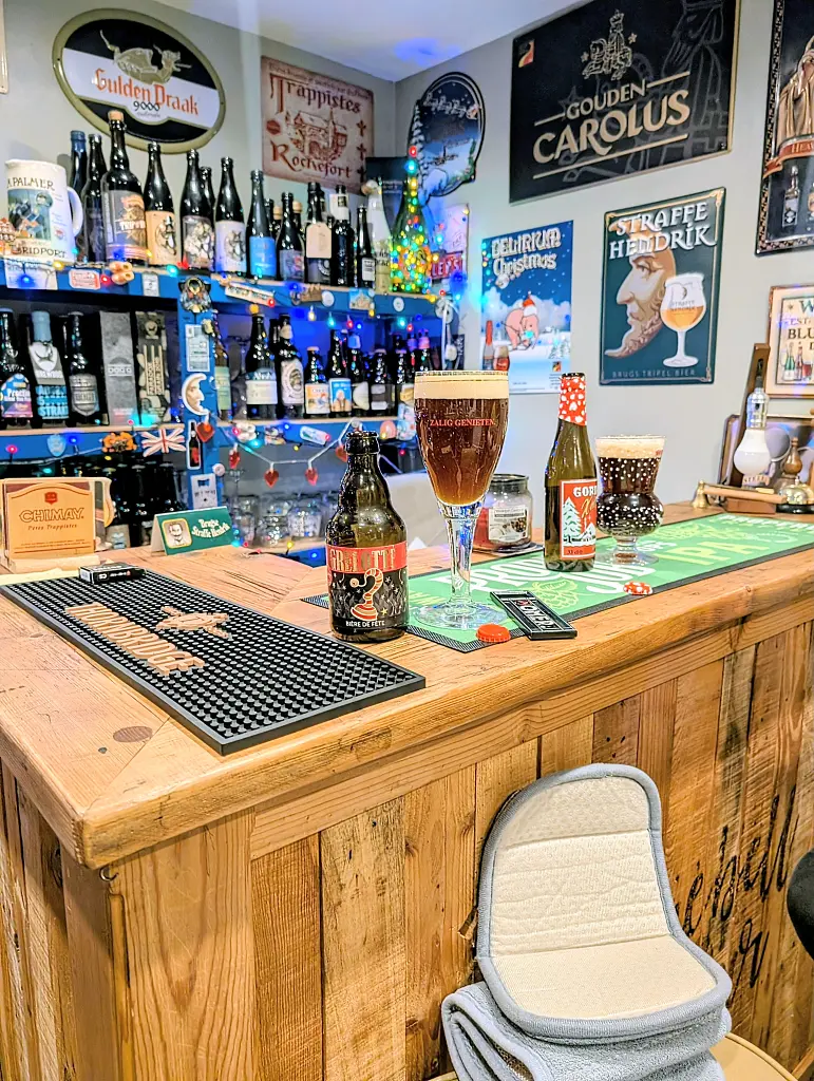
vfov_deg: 71.5
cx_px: 407
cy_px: 540
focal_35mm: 24
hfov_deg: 56.9
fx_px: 751
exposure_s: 1/22
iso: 20
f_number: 1.68
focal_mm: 6.9
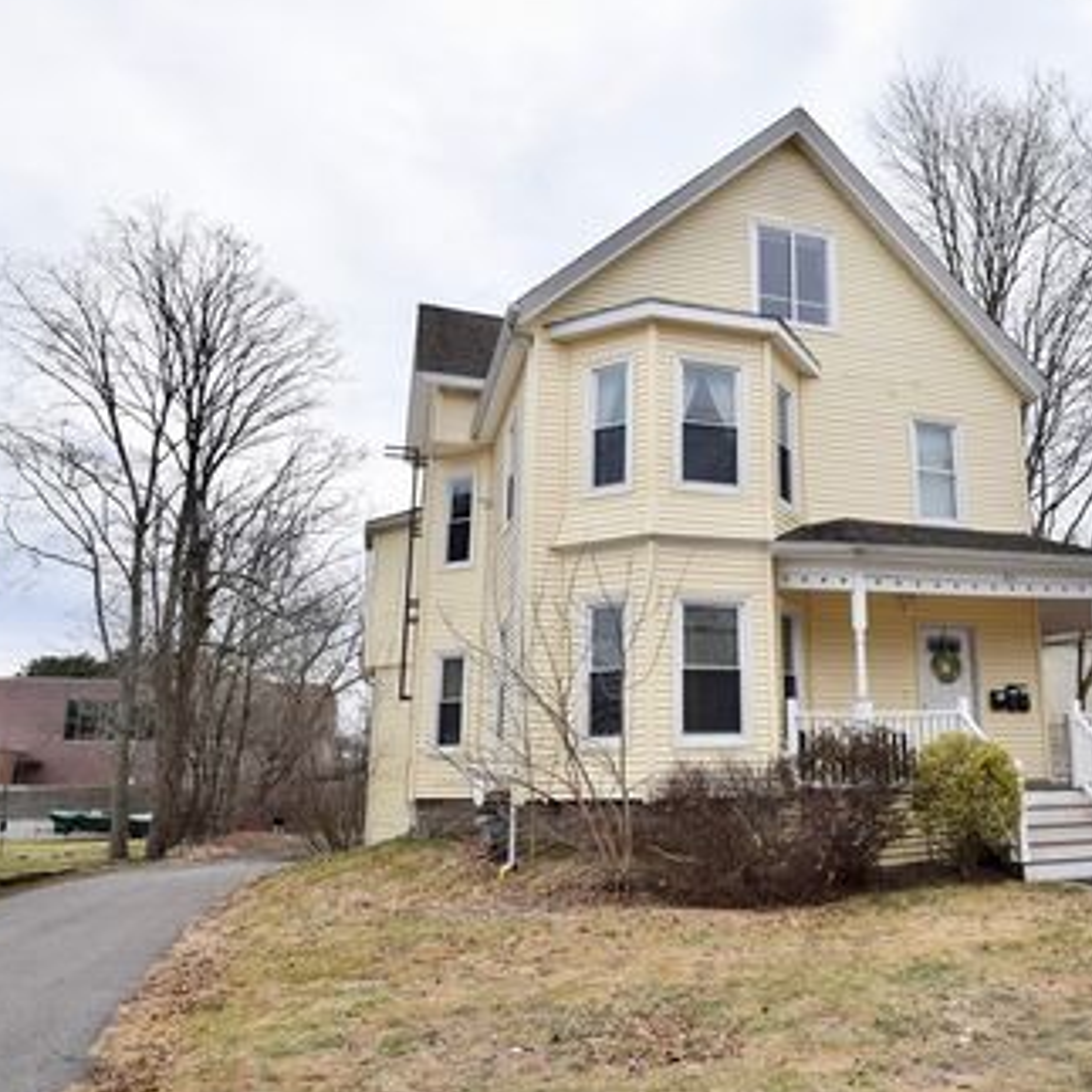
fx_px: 916
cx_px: 747
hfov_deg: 59.8
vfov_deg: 61.6
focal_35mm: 26
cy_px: 536
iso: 200
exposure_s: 1/400
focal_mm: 13
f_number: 10
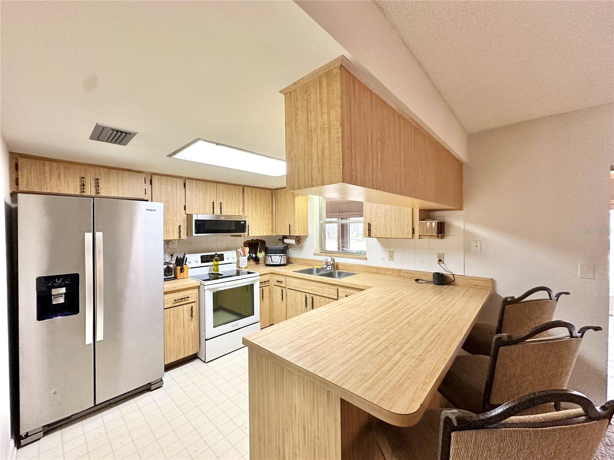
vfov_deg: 85.7
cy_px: 230
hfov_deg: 102.1
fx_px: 248
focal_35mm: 14
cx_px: 307
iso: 250
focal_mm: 2.22
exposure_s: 1/120
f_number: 2.2
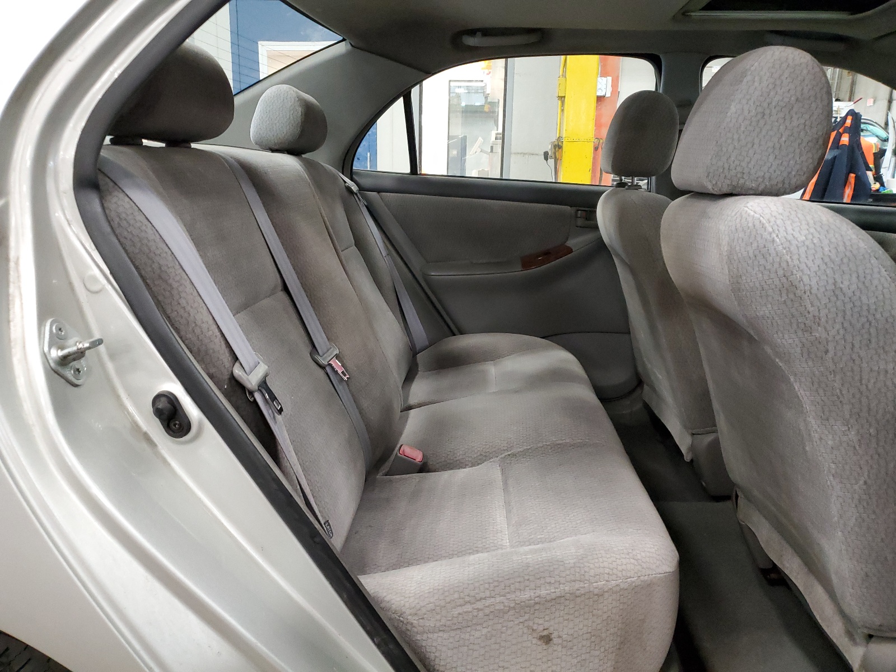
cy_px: 336
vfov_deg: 53.1
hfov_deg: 67.3
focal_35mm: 26
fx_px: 673
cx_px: 448
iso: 400
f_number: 1.5
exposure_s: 1/60.2
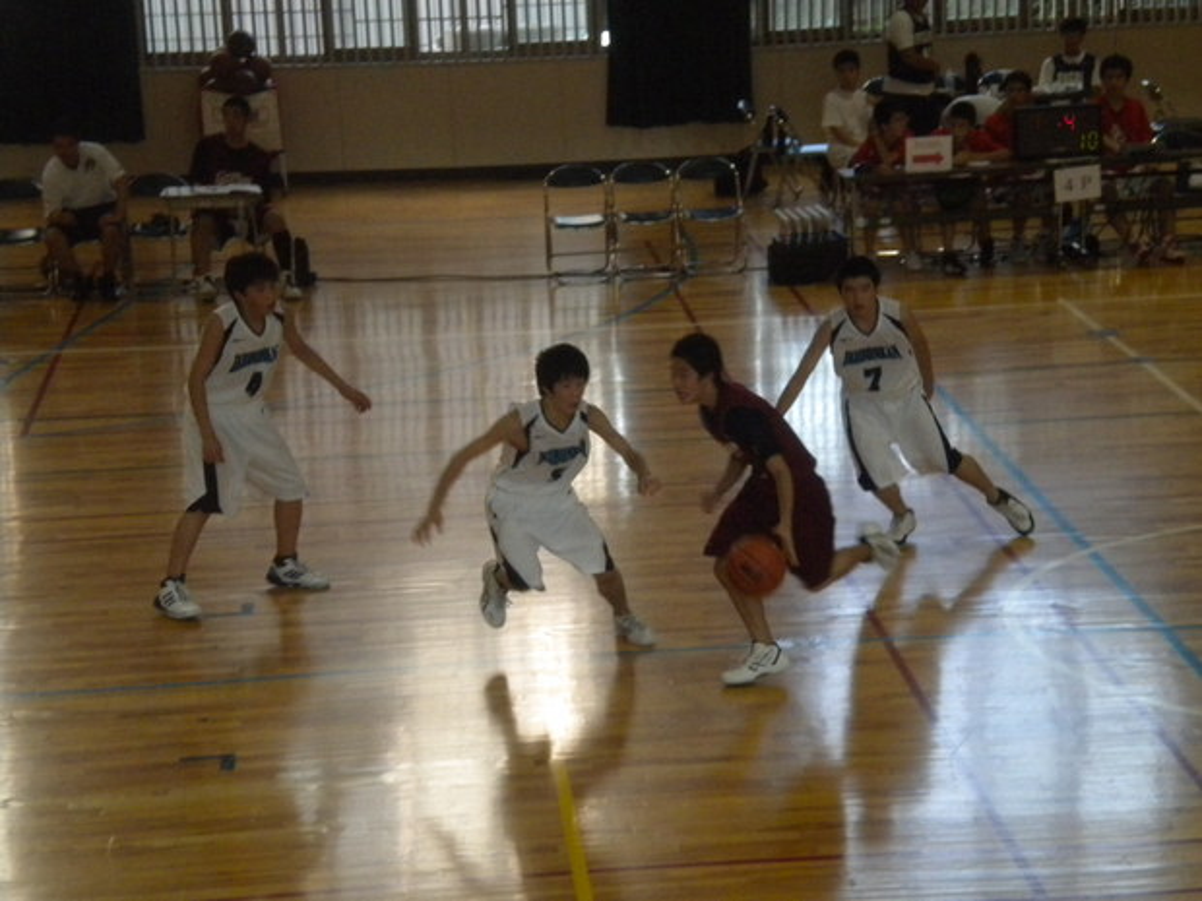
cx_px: 601
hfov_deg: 20.4
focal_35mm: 96
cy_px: 450
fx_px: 3333
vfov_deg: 15.4
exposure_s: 1/138
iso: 720
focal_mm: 17.3
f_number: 5.7
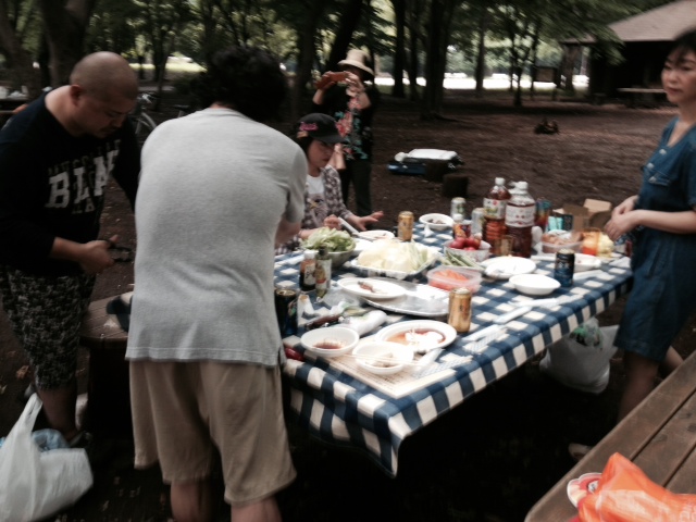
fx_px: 704
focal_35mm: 35
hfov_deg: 52.6
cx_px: 348
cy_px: 261
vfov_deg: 40.7
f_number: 2.4
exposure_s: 1/20
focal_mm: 4.28
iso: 50
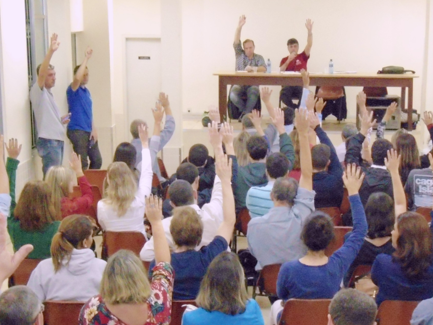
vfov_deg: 20.0
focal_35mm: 73
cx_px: 303
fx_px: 913
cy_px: 247
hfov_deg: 26.5
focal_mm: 5.6
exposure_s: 1/40
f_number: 3
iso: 800
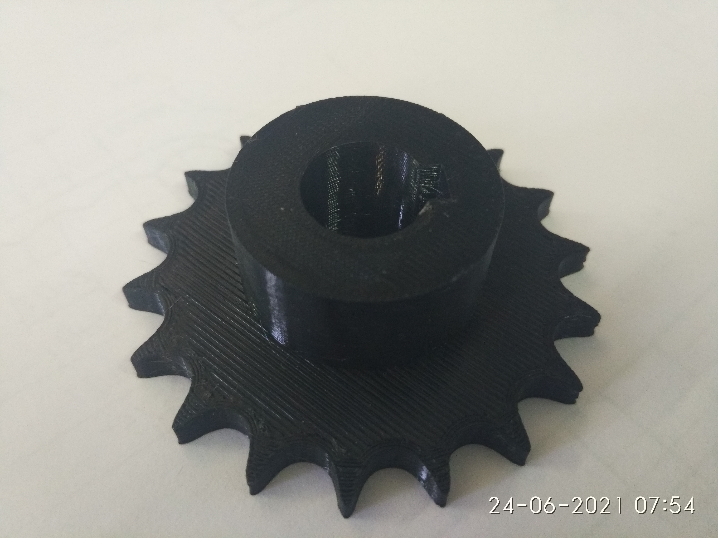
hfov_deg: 60.0
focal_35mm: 30
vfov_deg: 46.8
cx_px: 359
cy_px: 269
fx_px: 622
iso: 350
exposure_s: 1/60
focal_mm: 4.12
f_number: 2
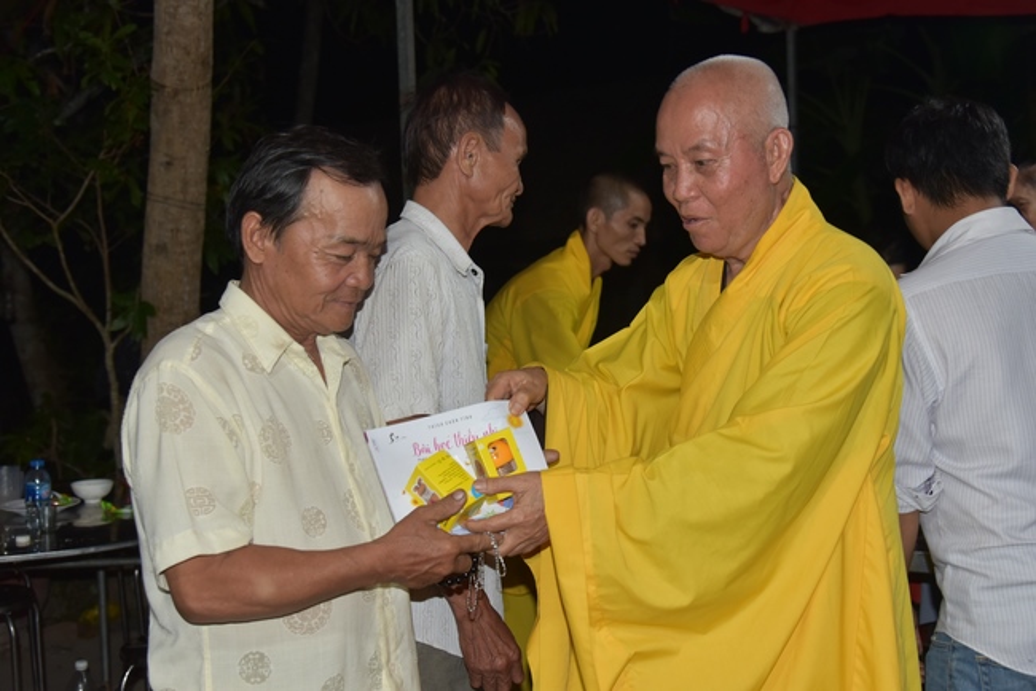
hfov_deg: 50.7
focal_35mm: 38
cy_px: 346
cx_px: 518
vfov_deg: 35.1
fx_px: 1094
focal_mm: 38
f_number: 4.5
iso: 640
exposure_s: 1/60
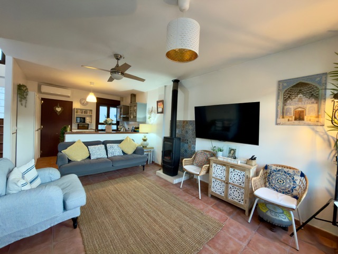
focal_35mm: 14
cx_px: 169
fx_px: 137
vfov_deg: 85.7
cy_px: 127
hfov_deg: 102.1
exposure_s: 1/30
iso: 250
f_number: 2.2
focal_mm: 2.22
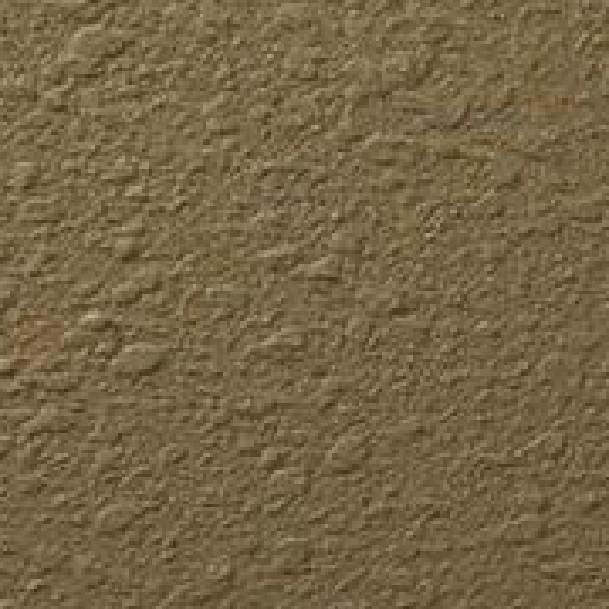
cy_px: 582
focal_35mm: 94
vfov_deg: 18.1
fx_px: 1871
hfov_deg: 8.8
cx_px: 2292
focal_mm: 2.22
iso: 100
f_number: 2.2
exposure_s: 1/120
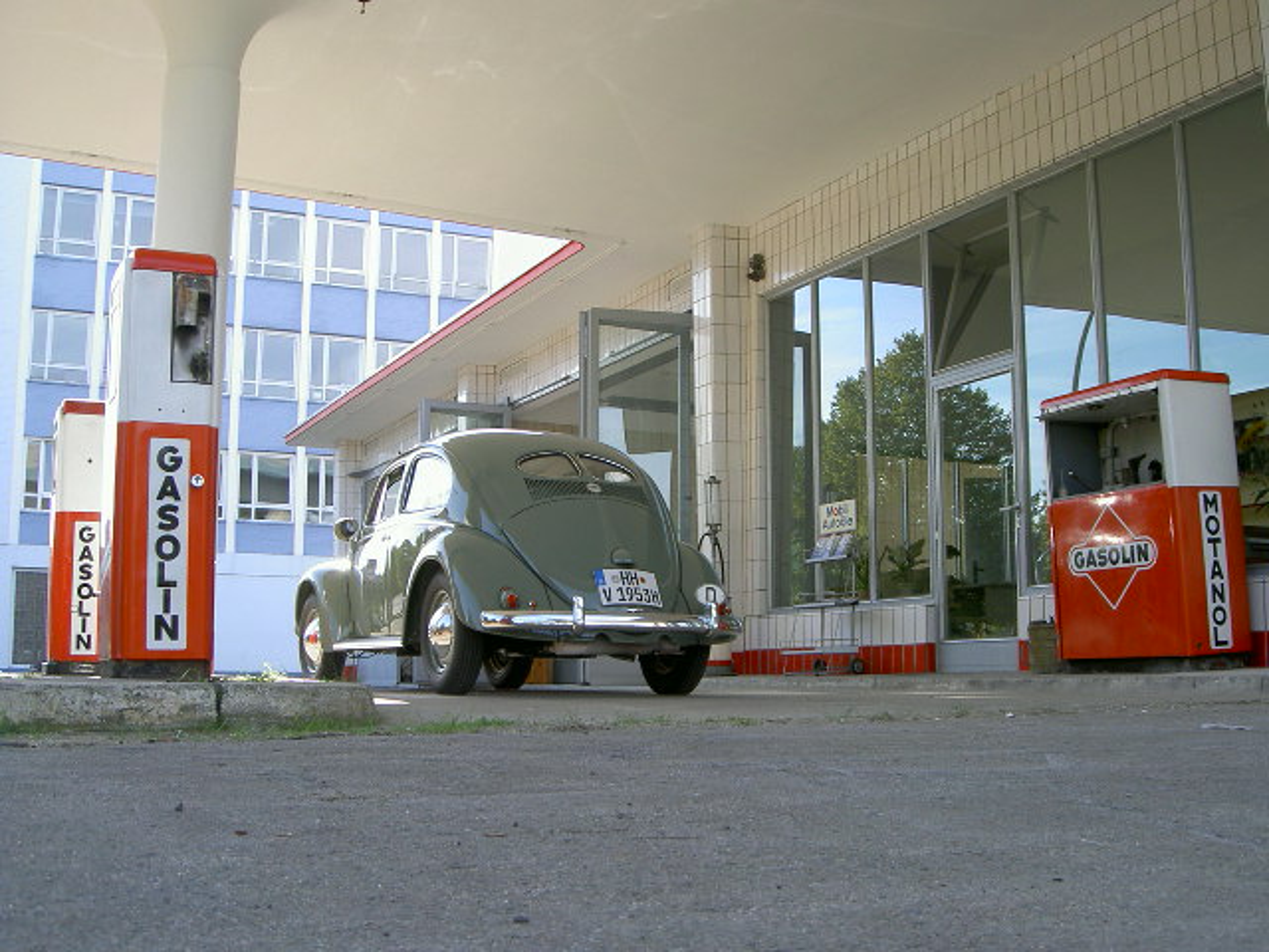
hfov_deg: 47.9
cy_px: 476
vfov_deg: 36.8
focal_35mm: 39
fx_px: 1430
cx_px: 634
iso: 100
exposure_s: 1/118
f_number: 4.7
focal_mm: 8
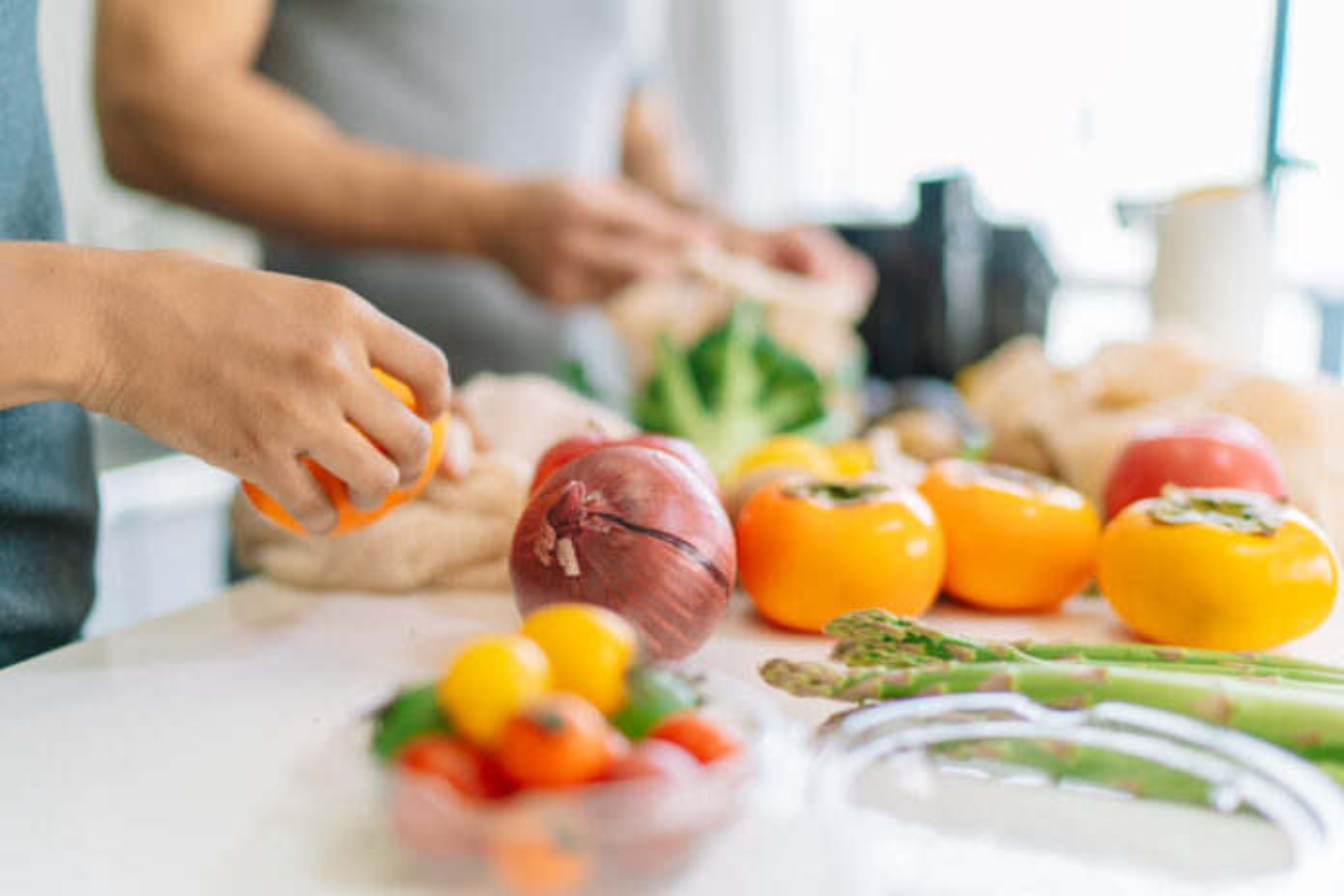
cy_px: 448
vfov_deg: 37.9
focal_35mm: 35
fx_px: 1307
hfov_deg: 54.4
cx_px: 672
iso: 50
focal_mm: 35
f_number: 1.4
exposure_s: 1/200
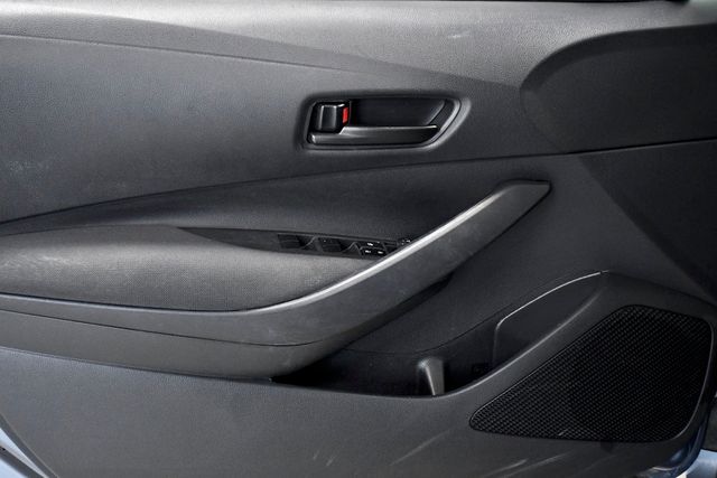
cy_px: 239
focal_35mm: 63
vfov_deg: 21.6
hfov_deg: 31.9
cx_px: 358
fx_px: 1255
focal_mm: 42
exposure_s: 1/160
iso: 2500
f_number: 4.5
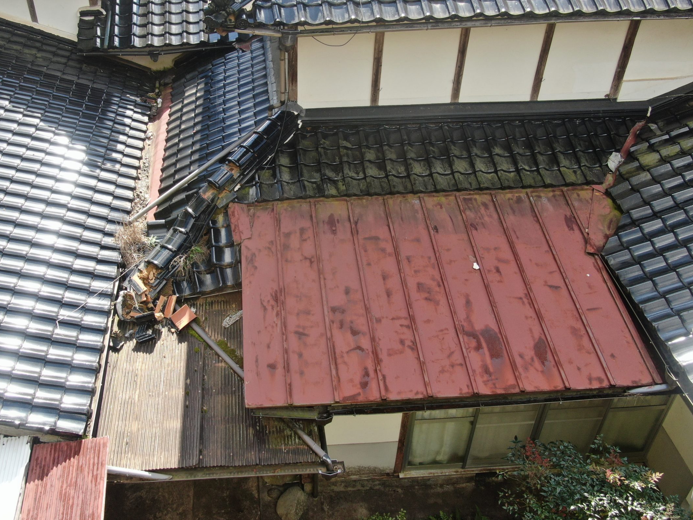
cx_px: 285
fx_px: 701
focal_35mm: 35
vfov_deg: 40.7
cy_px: 235
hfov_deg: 52.3
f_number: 3
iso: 100
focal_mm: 5
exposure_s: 1/240
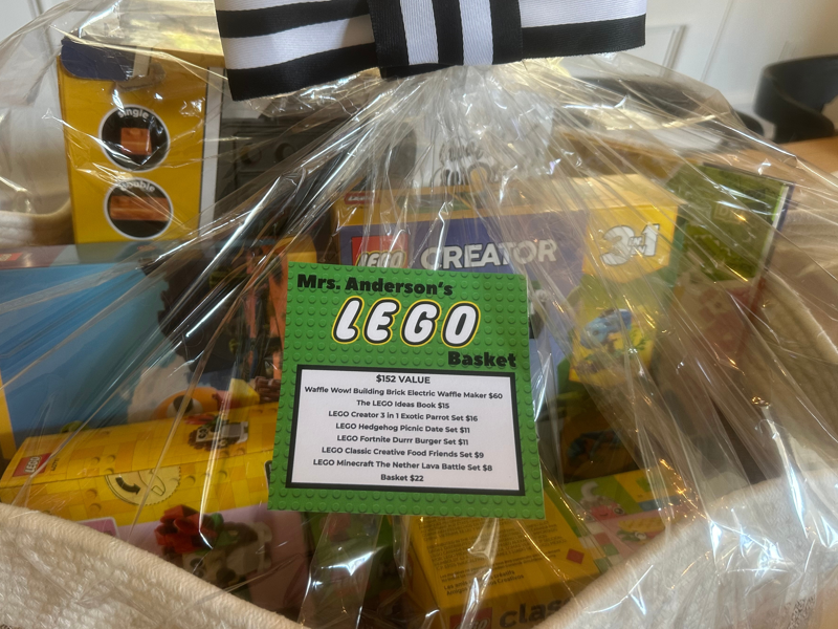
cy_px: 312
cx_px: 376
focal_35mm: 27
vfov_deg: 51.4
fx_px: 654
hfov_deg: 65.2
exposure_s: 1/60
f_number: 1.78
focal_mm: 6.86
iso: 250
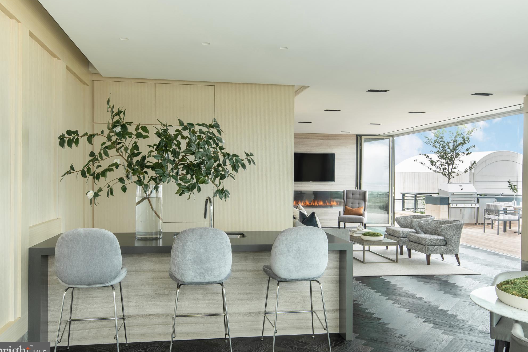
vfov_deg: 43.6
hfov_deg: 61.9
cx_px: 264
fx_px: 440
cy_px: 179
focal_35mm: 30
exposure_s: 1/10
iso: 64
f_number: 8
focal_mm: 29
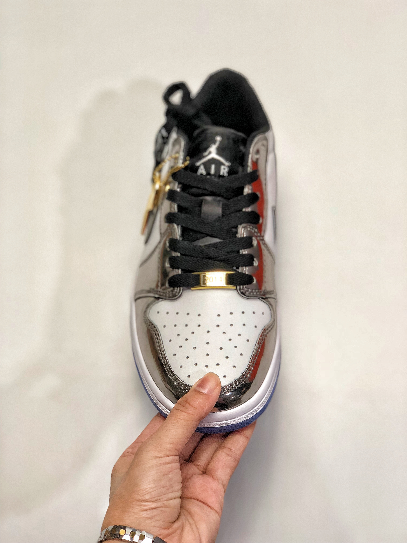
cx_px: 204
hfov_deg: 28.0
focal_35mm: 52
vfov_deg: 36.8
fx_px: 815
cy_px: 272
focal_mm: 6
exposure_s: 1/50
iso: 50
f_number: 2.4
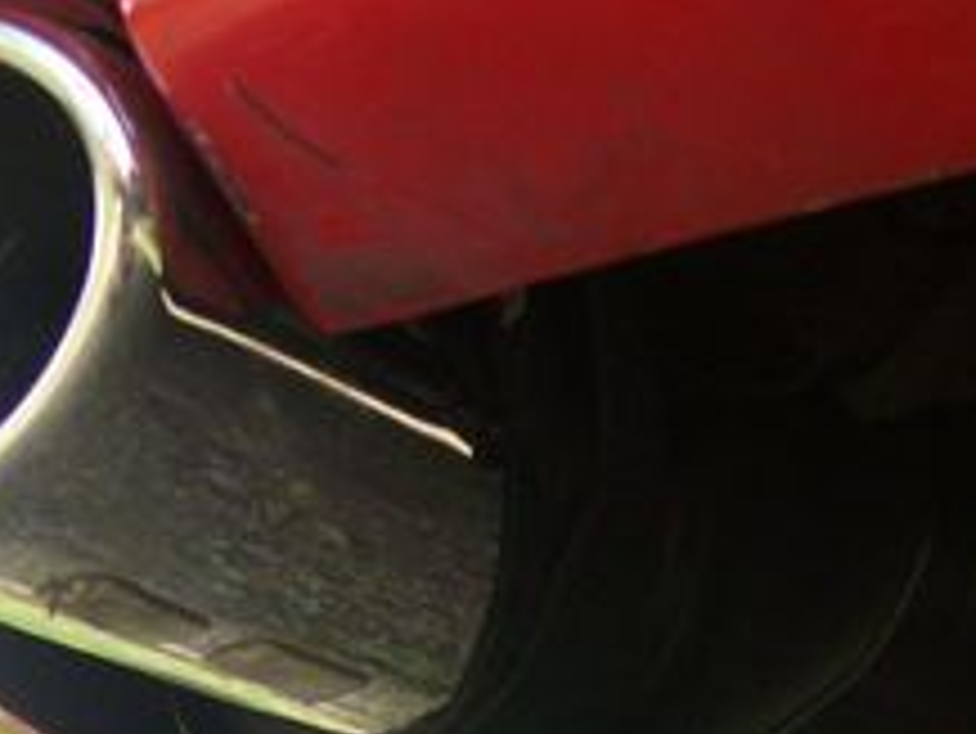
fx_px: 2990
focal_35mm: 106
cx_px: 679
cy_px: 788
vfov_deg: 13.7
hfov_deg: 18.5
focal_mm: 6
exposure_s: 1/146
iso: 80
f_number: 2.7
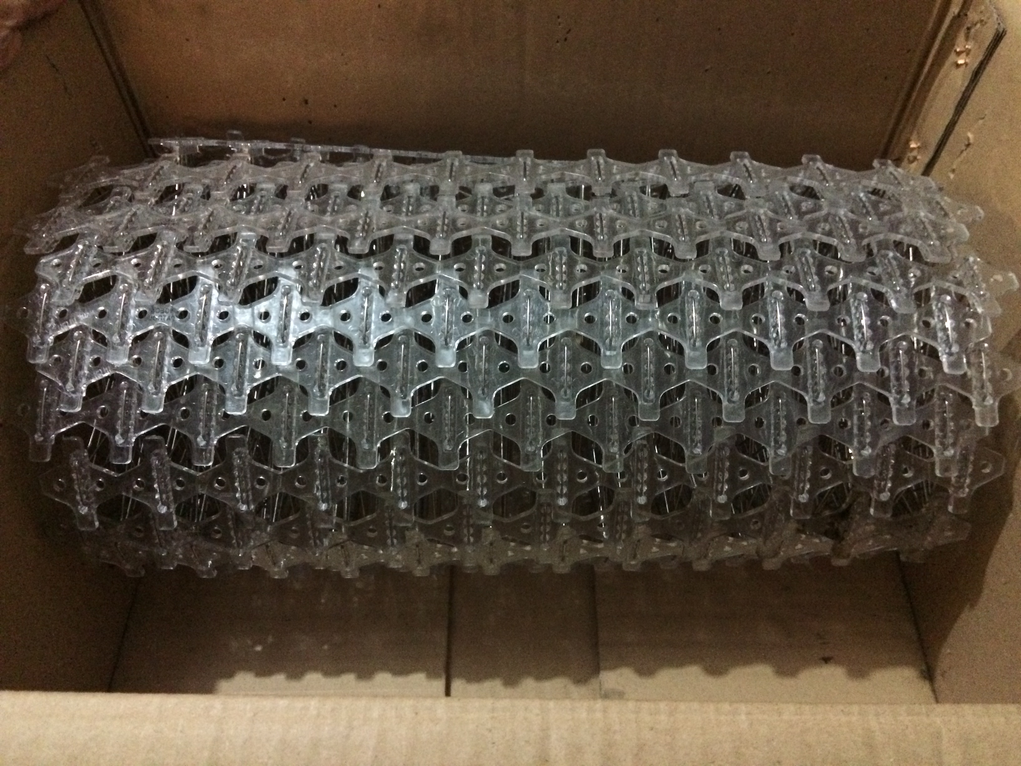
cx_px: 510
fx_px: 855
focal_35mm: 29
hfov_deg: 61.7
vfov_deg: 48.2
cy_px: 383
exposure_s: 1/15
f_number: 2.2
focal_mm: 4.15
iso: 640
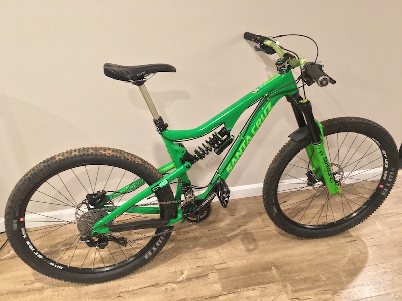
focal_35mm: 29
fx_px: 337
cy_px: 150
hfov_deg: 61.7
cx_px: 201
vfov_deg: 48.2
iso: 200
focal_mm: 4.15
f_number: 2.2
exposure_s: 1/15
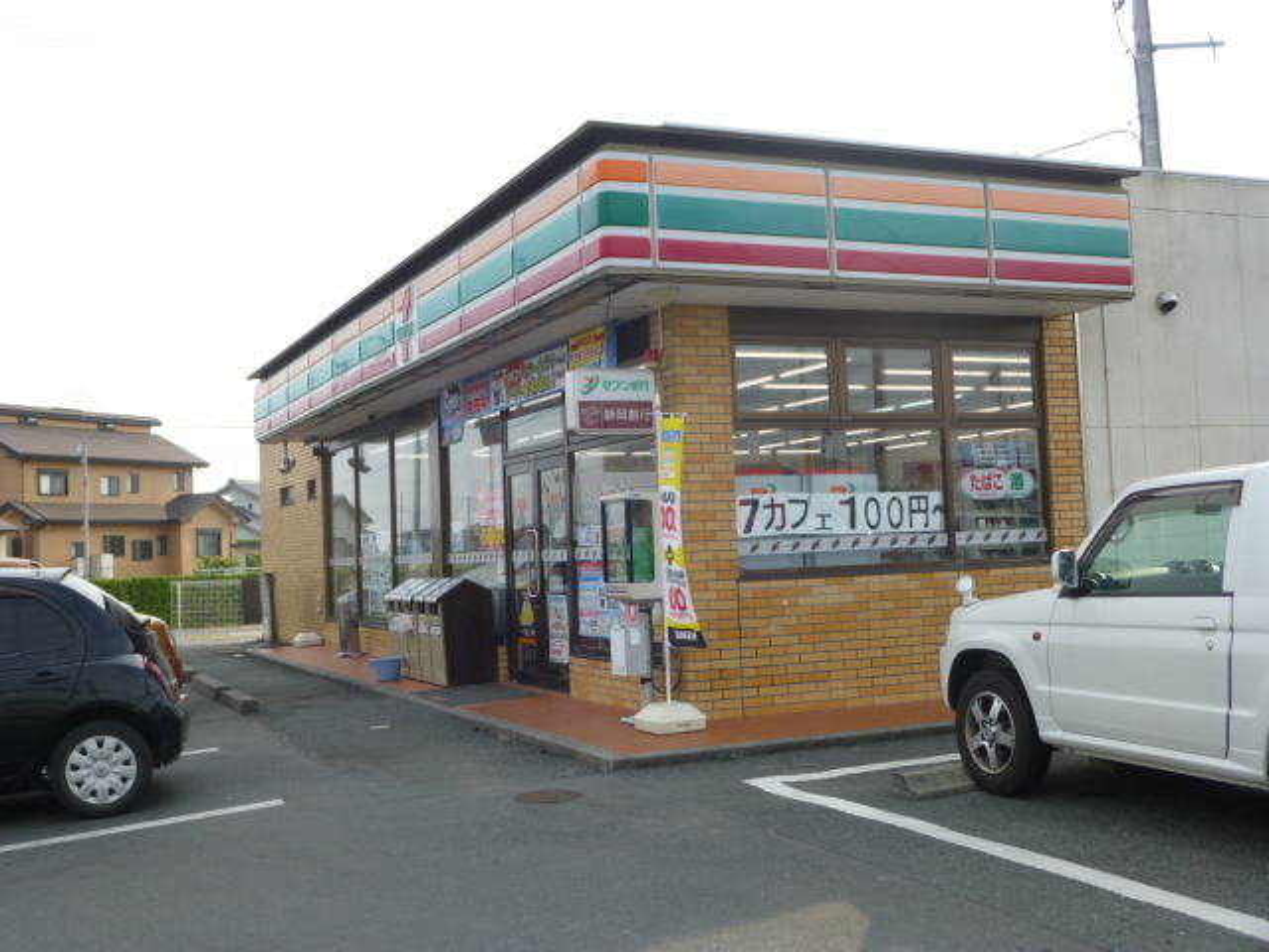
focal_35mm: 39
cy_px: 476
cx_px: 634
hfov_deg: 47.9
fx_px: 1430
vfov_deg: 36.8
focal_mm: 6.9
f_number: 3.7
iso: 100
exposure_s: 1/400
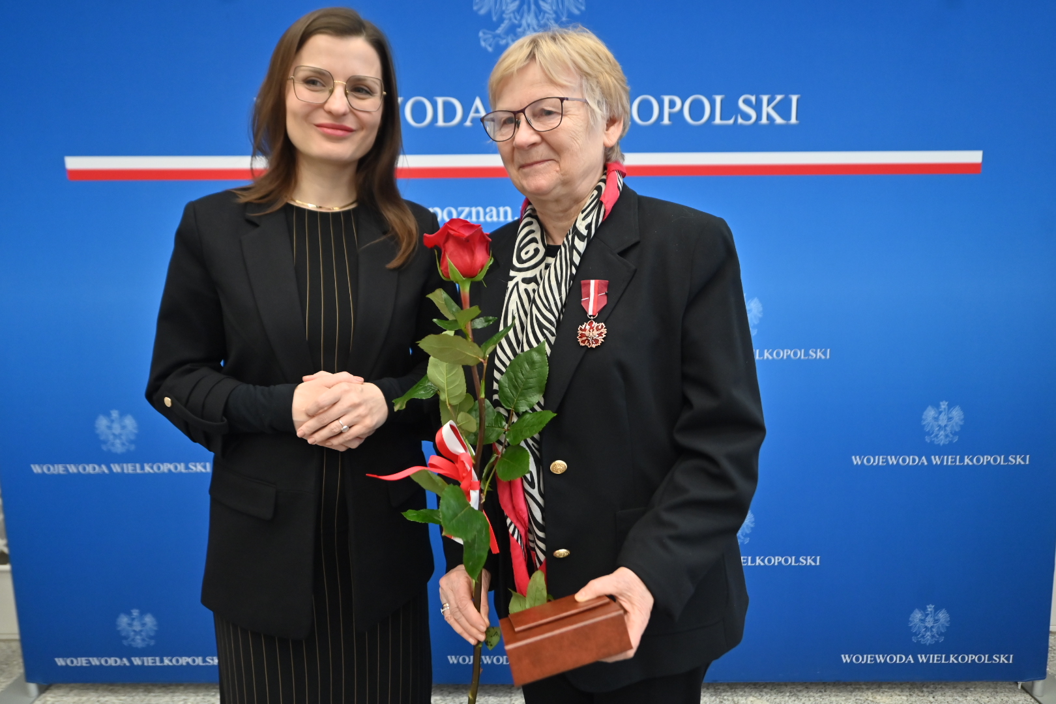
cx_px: 528
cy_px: 352
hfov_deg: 73.7
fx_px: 704
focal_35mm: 24
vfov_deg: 53.1
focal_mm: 24
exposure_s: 1/400
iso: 1400
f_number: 2.8
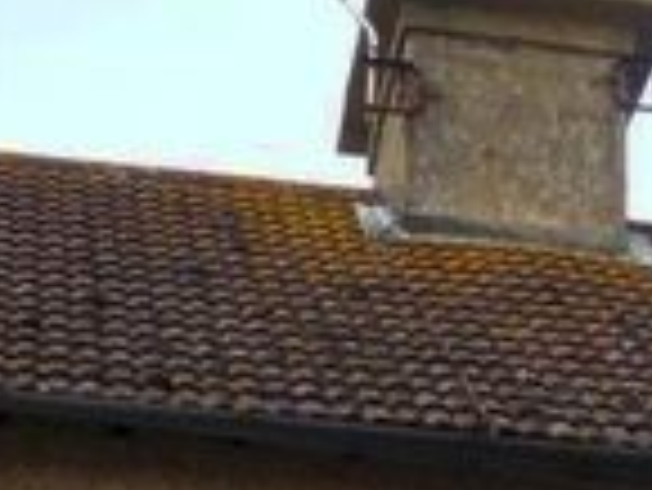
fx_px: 3450
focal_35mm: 183
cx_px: 1232
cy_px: 1176
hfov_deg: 10.1
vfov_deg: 7.6
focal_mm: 6.8
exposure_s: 1/640
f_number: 3.8
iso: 100
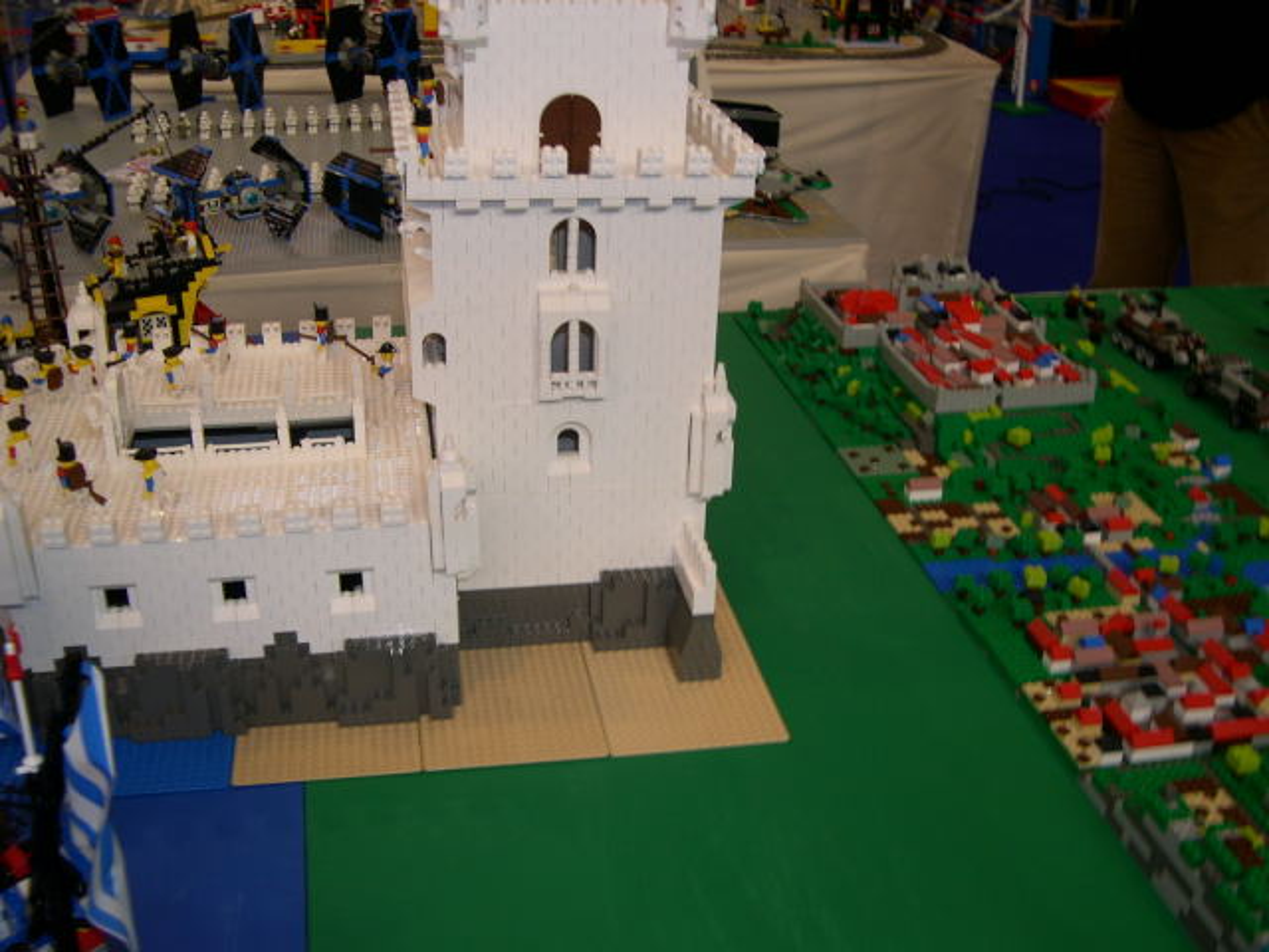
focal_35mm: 38
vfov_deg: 37.7
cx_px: 634
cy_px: 476
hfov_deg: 49.0
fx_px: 1393
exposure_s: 1/30
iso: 100
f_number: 2.8
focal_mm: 8
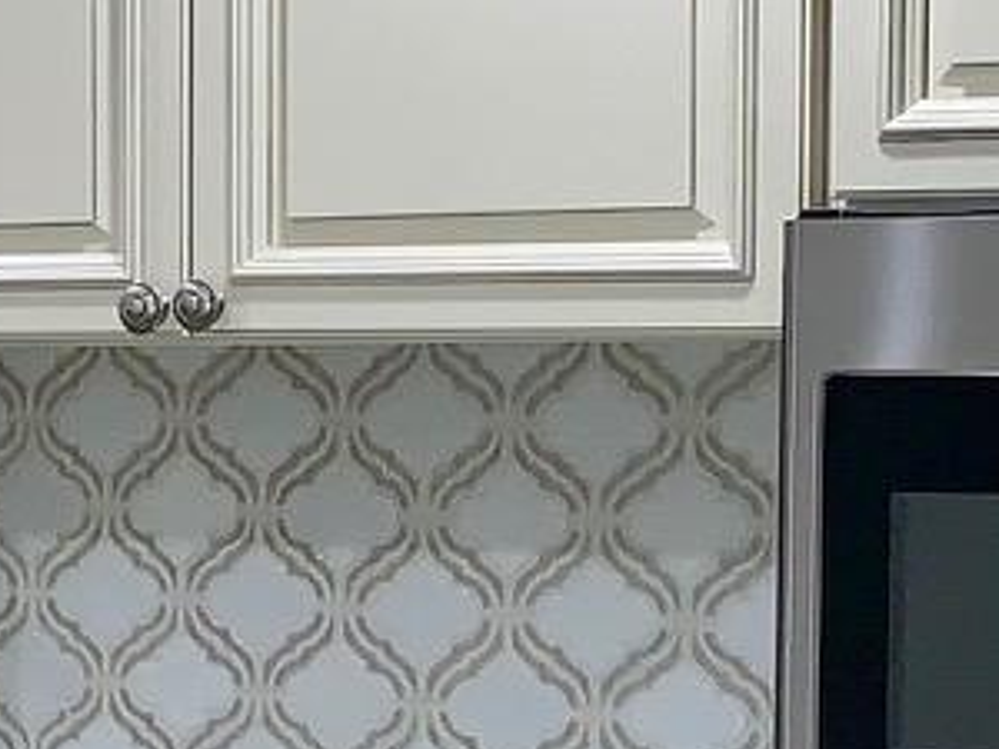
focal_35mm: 175
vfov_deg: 8.4
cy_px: 836
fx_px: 5050
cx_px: -796
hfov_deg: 10.6
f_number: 1.8
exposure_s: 1/60
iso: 40
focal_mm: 4.25
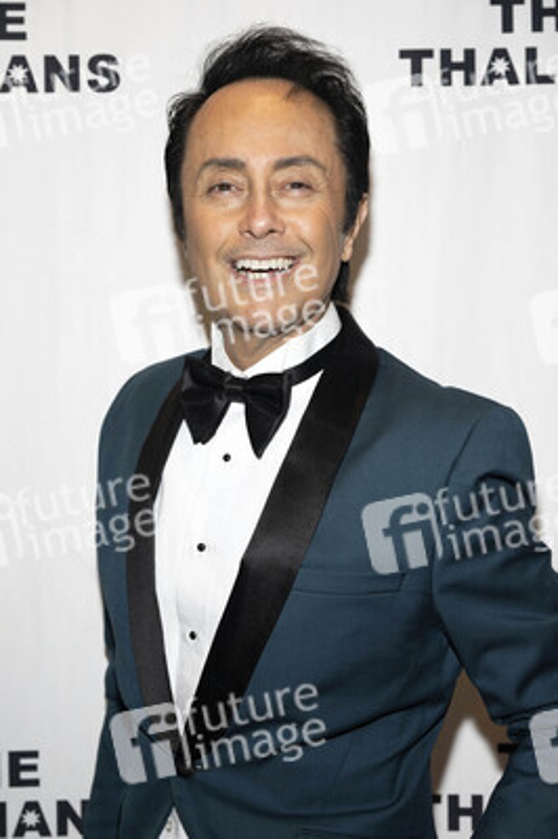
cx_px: 279
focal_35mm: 66
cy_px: 420
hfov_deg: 20.6
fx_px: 1537
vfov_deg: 30.5
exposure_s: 1/200
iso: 800
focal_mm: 66
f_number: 5.6
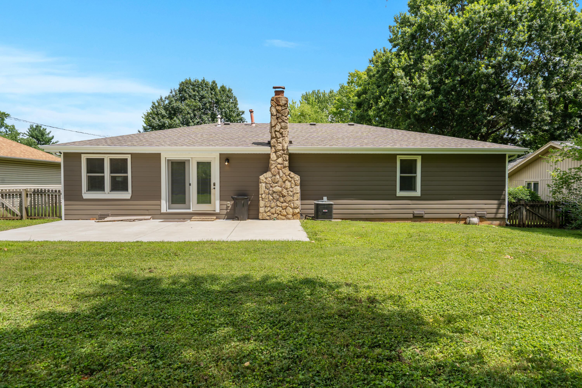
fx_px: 339
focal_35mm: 21
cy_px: 194
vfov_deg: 59.5
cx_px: 291
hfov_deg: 81.2
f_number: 9
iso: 320
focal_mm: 21
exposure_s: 1/500
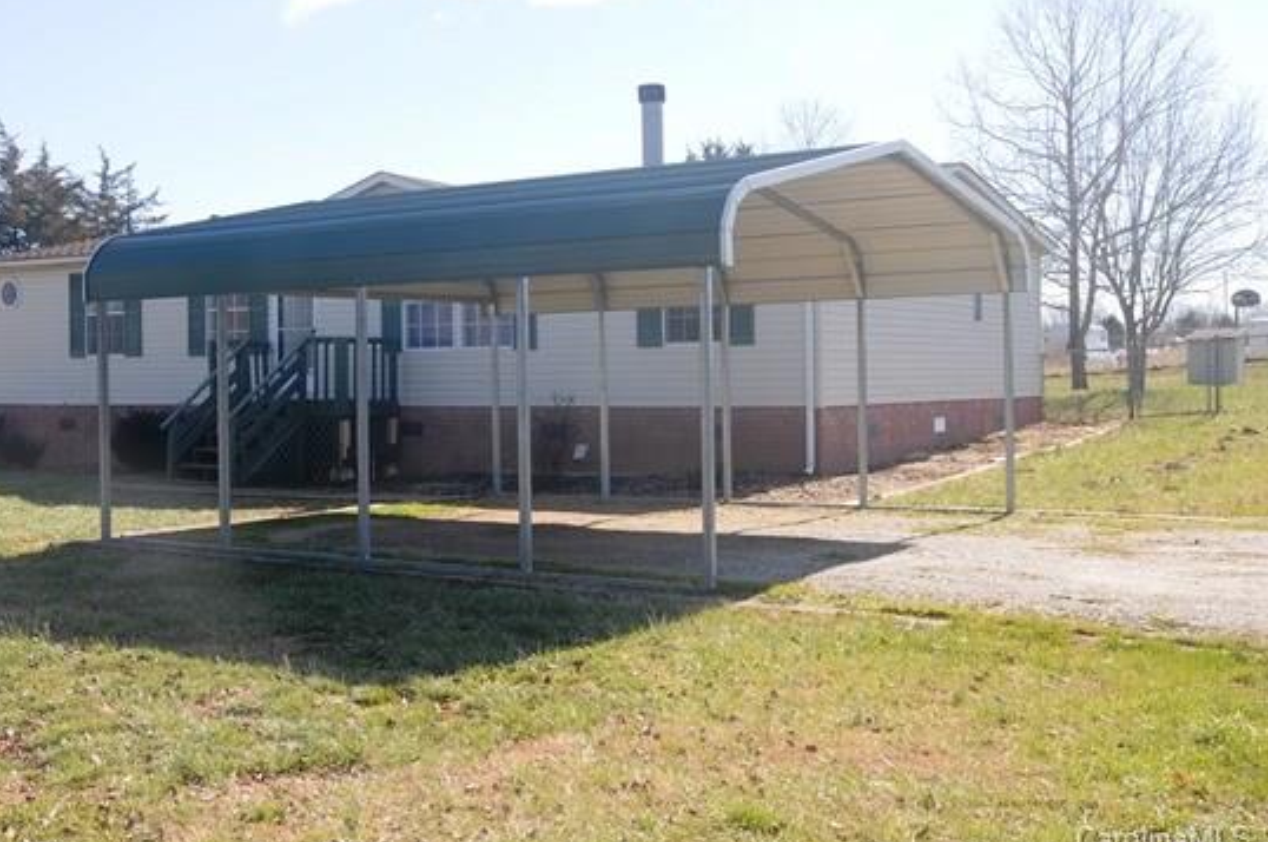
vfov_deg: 30.0
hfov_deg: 44.0
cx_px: 592
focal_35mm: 45
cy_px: 360
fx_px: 1568
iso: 200
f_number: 8
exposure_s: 1/250
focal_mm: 25
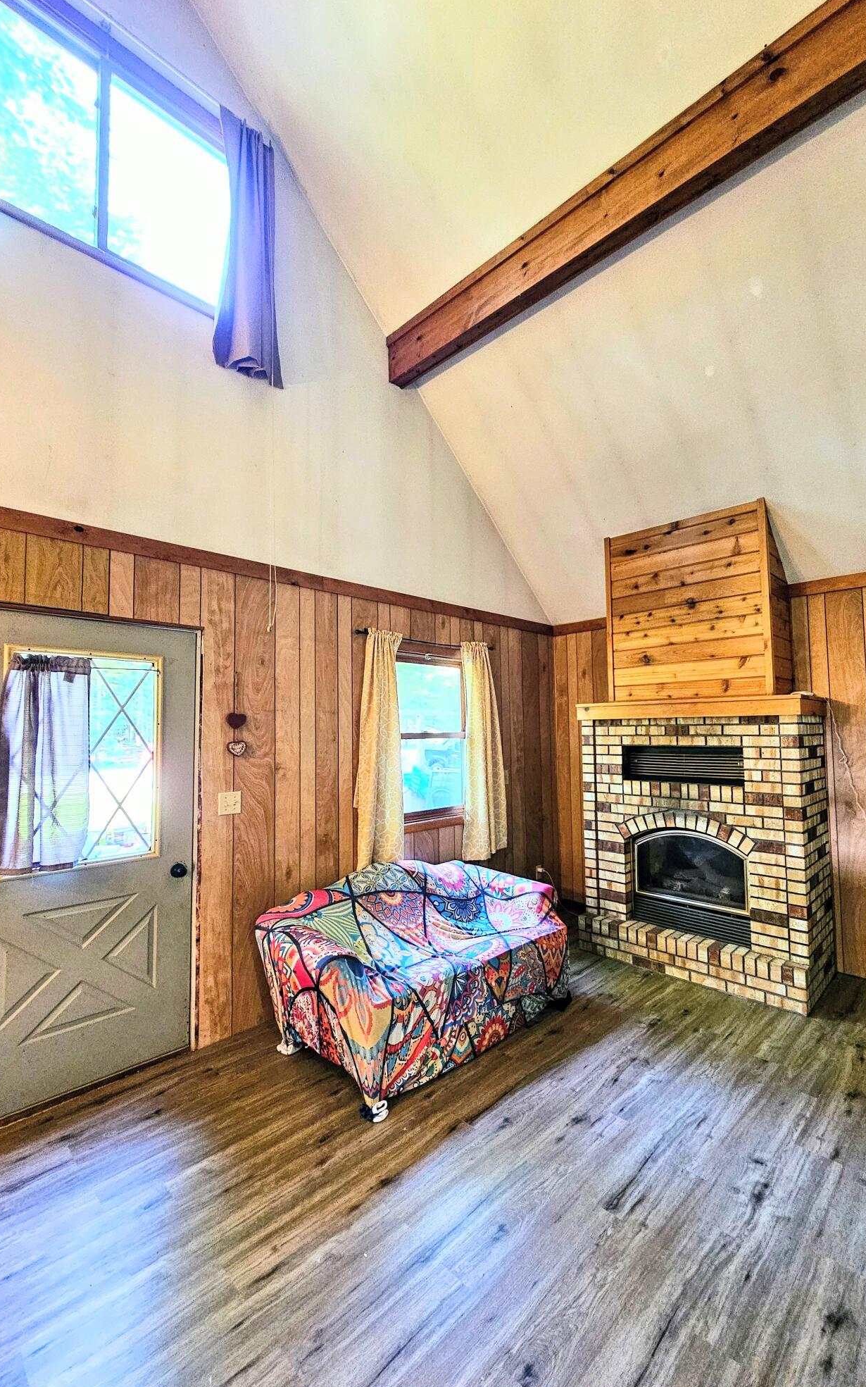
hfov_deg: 78.6
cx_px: 453
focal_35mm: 14
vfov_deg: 105.3
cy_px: 702
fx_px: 529
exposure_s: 1/30
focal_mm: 2.2
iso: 500
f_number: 2.2
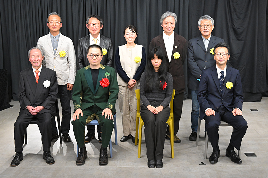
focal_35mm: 40
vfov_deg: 33.4
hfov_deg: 48.5
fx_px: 298
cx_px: 134
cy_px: 89
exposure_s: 1/200
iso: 6400
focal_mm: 40
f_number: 5.6
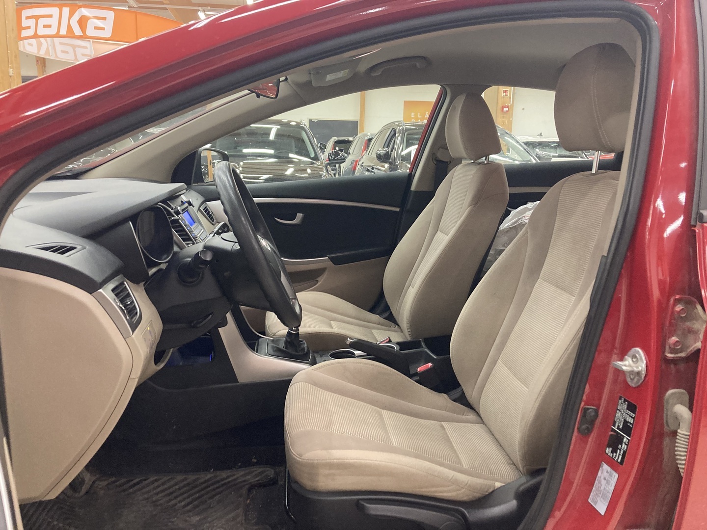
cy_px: 265
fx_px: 572
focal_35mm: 28
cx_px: 354
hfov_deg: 63.4
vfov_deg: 49.7
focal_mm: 3.99
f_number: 1.8
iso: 250
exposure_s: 1/50
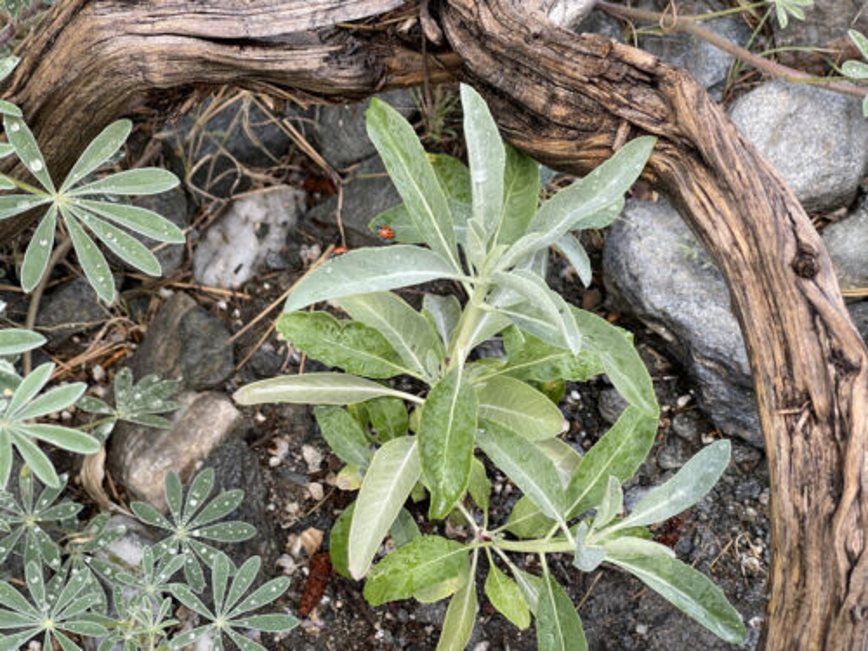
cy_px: 326
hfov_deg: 30.3
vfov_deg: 22.9
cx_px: 434
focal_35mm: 64
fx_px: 1605
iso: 40
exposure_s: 1/99
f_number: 2.2
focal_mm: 7.5
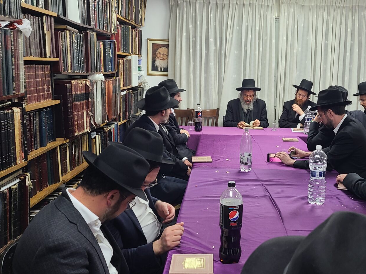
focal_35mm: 40
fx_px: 423
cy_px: 126
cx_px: 231
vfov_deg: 35.9
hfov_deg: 46.3
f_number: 1.8
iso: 100
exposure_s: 1/50
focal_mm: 5.4
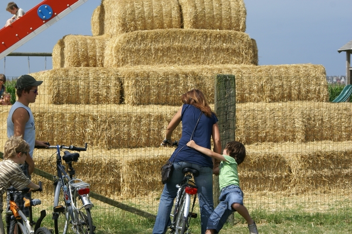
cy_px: 117
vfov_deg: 13.0
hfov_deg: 19.5
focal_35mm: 105
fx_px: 1027
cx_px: 176
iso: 100
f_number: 9
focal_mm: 70
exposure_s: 1/320
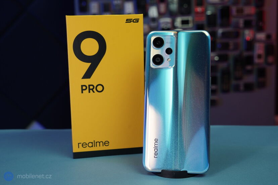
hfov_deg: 43.6
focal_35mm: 45
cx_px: 139
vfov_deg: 29.9
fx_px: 347
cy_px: 92
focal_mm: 45
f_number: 7.1
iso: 800
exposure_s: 1/160
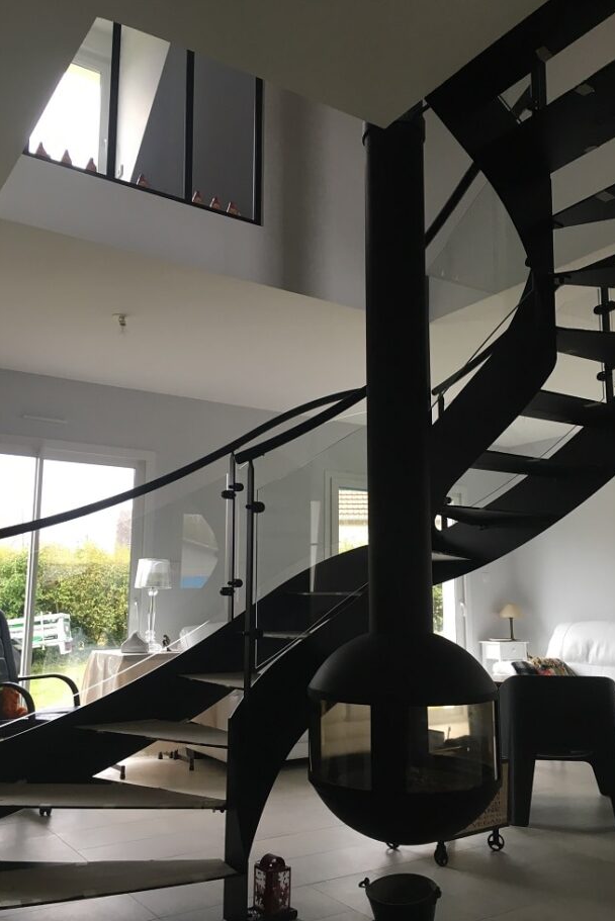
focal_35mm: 31
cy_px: 473
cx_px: 304
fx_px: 794
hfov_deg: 42.4
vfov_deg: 60.3
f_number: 2.2
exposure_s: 1/33
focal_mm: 4.15
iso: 80
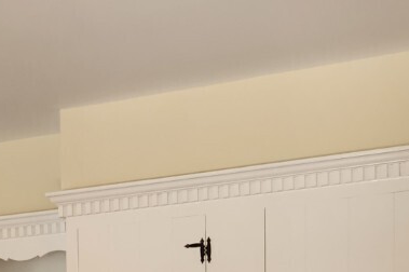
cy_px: 445
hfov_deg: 21.3
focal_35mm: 91
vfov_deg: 13.8
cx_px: -32
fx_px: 1033
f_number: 1.8
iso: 100
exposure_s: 1/120
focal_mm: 5.4
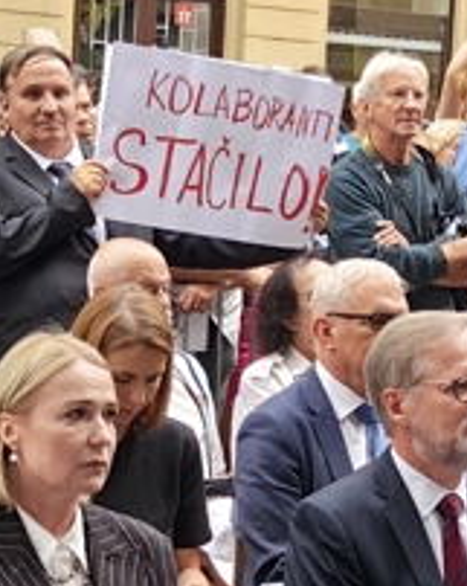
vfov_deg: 12.3
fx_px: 2719
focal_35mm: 157
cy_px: 390
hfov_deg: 9.7
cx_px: 531
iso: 50
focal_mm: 5.75
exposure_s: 1/595
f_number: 2
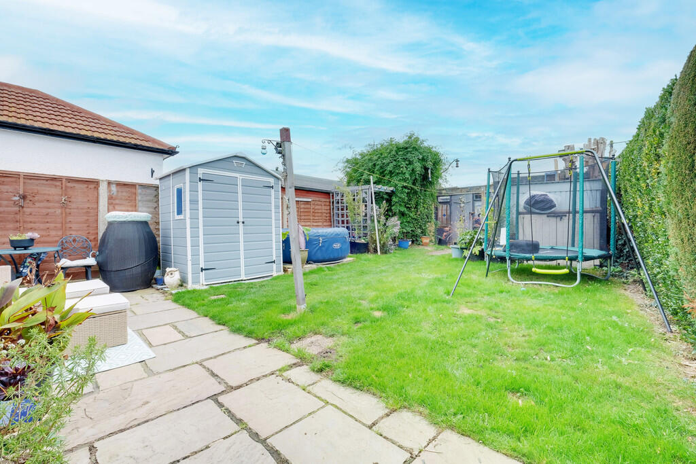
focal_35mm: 15
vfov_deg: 77.3
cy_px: 232
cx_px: 348
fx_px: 290
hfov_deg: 100.4
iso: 400
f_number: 9
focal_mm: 10
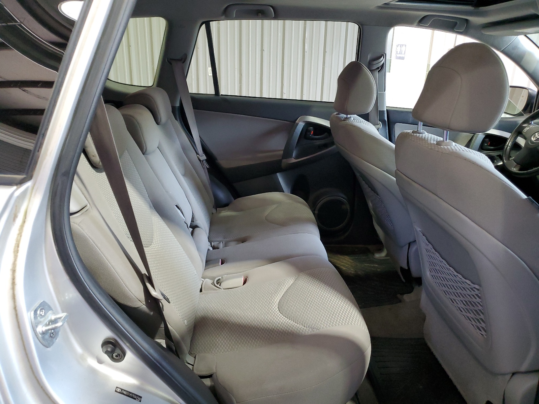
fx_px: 405
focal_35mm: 26
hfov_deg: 67.3
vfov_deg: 53.1
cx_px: 270
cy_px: 202
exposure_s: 1/60.2
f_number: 1.5
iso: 235
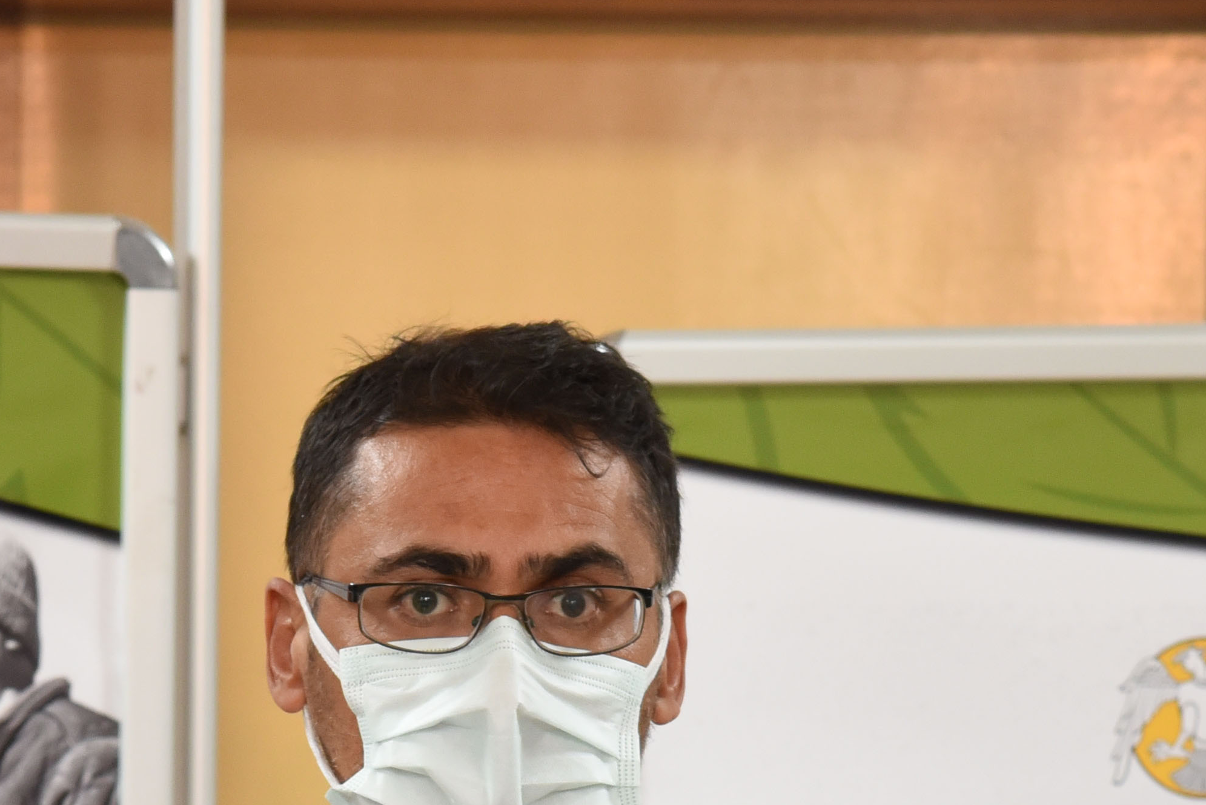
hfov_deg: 7.4
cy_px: 933
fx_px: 9316
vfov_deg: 4.9
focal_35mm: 278
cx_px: 282
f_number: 6.3
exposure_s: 1/50
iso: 2000
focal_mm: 92
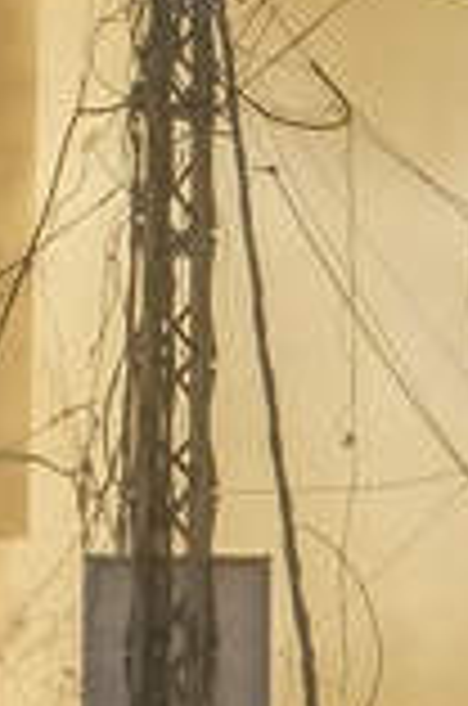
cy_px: 609
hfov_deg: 5.9
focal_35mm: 229
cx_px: -50
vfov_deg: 9.0
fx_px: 4485
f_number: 8
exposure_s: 1/800
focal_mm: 35
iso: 800
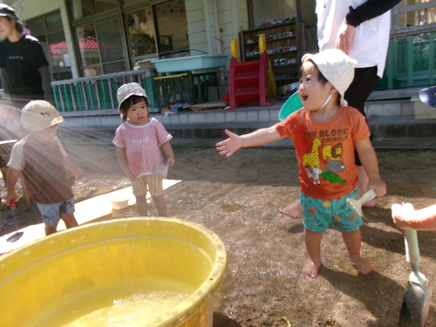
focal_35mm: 28
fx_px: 353
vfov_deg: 49.7
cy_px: 164
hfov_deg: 63.4
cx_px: 218
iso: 119
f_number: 3.9
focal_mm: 5.1
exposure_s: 1/125
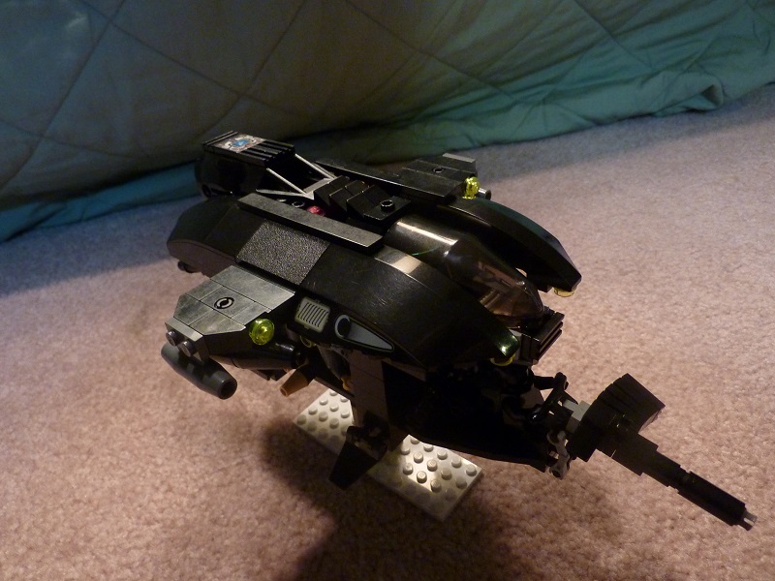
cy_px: 290
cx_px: 388
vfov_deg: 54.9
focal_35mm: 25
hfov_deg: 69.4
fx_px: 560
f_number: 3.3
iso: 400
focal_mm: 4.1
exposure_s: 1/30
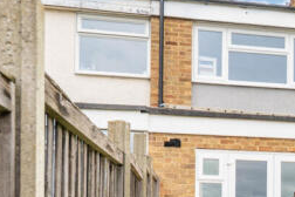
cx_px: 368
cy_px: 175
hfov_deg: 26.5
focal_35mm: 66
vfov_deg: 20.1
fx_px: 543
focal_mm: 25.5
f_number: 8
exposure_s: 1/100
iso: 320
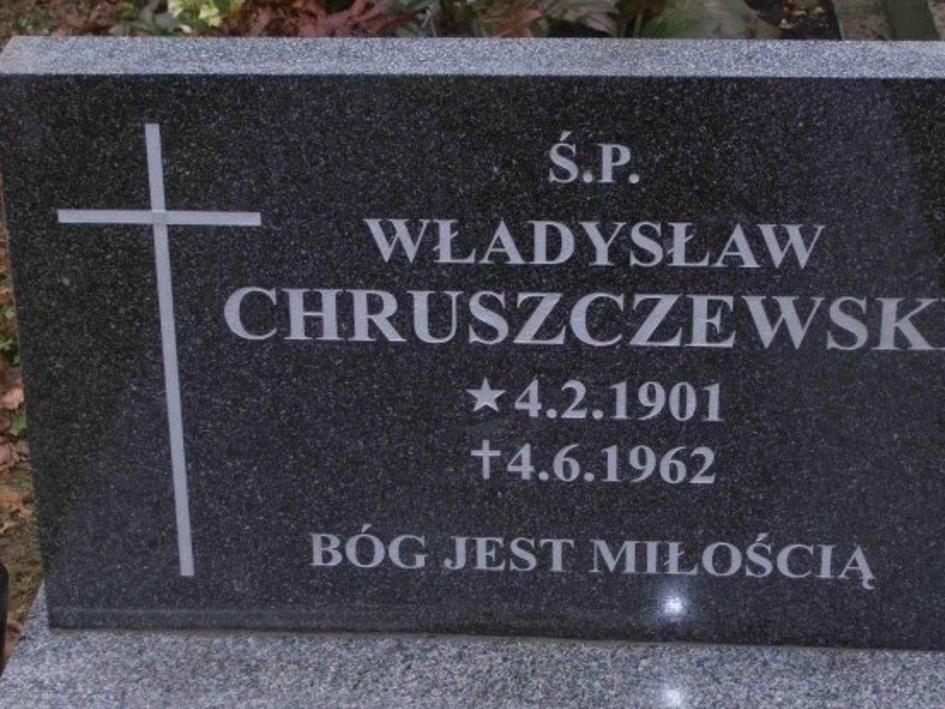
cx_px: 507
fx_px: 2785
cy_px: 341
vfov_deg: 14.5
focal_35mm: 102
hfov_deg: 19.3
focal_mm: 15.51
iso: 80
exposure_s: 1/60
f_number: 5.1
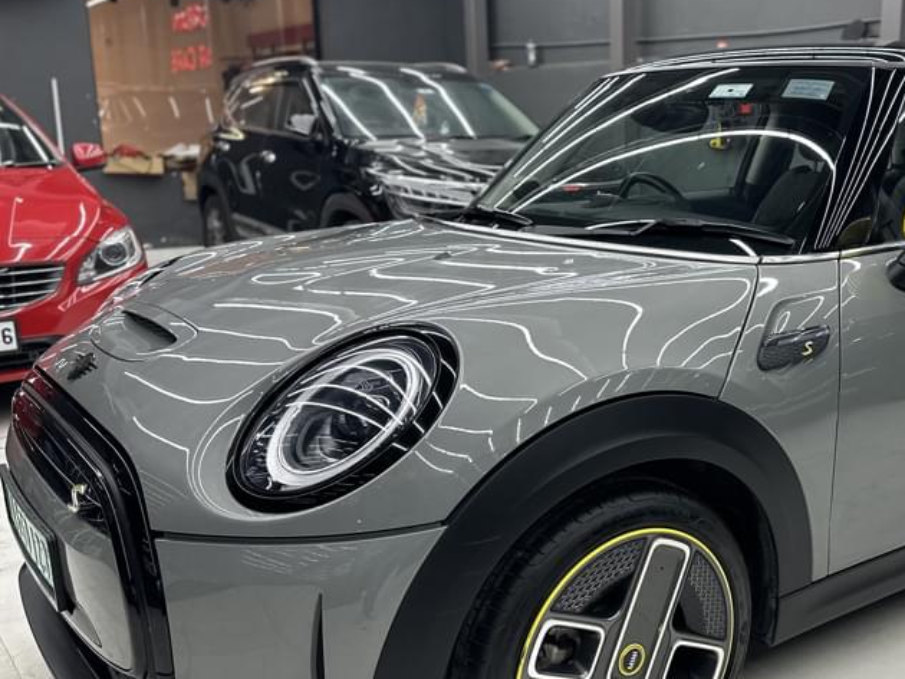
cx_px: 665
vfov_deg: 36.8
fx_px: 1020
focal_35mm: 39
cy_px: 369
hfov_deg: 46.3
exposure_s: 1/100
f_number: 1.78
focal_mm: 6.86
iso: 160
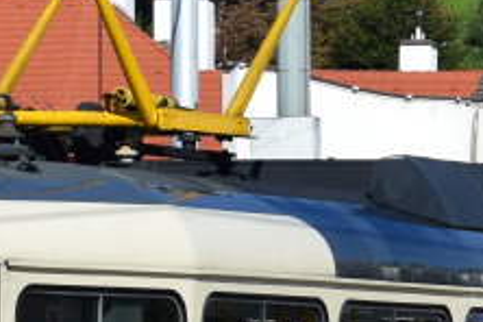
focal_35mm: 440
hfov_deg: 4.7
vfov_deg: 3.1
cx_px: 67
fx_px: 5903
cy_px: 129
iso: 200
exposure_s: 1/1000
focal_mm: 50
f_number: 6.3
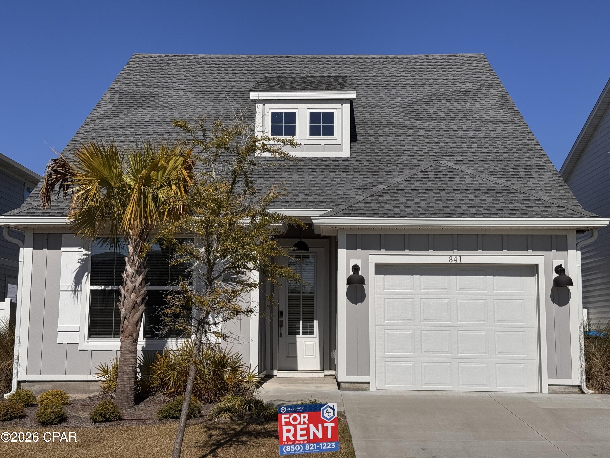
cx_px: 305
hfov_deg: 39.7
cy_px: 229
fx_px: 846
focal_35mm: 48
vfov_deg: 30.3
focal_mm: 6.76
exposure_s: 1/15385
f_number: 1.78
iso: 80
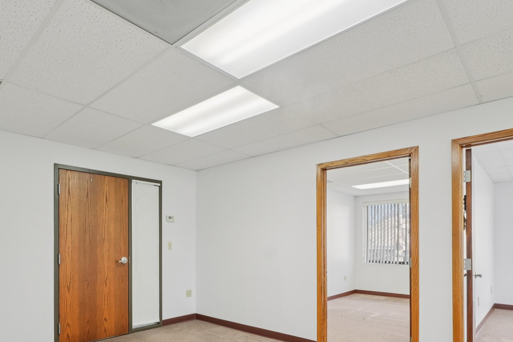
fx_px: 311
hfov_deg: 78.4
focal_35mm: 22
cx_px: 214
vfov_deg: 56.1
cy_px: 234
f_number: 8
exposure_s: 1/6
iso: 800
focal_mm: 10.4
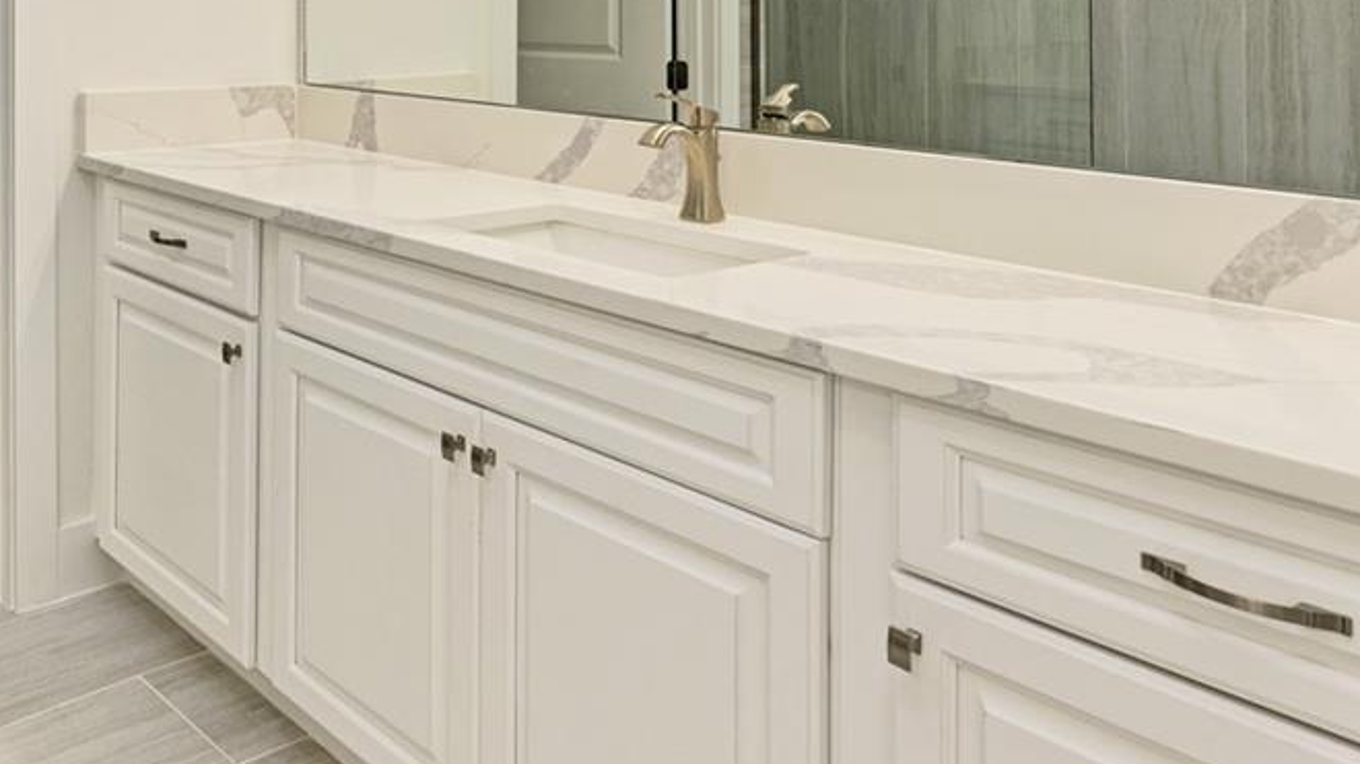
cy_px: -24
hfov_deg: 53.3
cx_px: 179
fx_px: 1190
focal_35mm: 33
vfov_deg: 32.4
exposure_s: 1/20
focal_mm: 13
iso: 200
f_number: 9
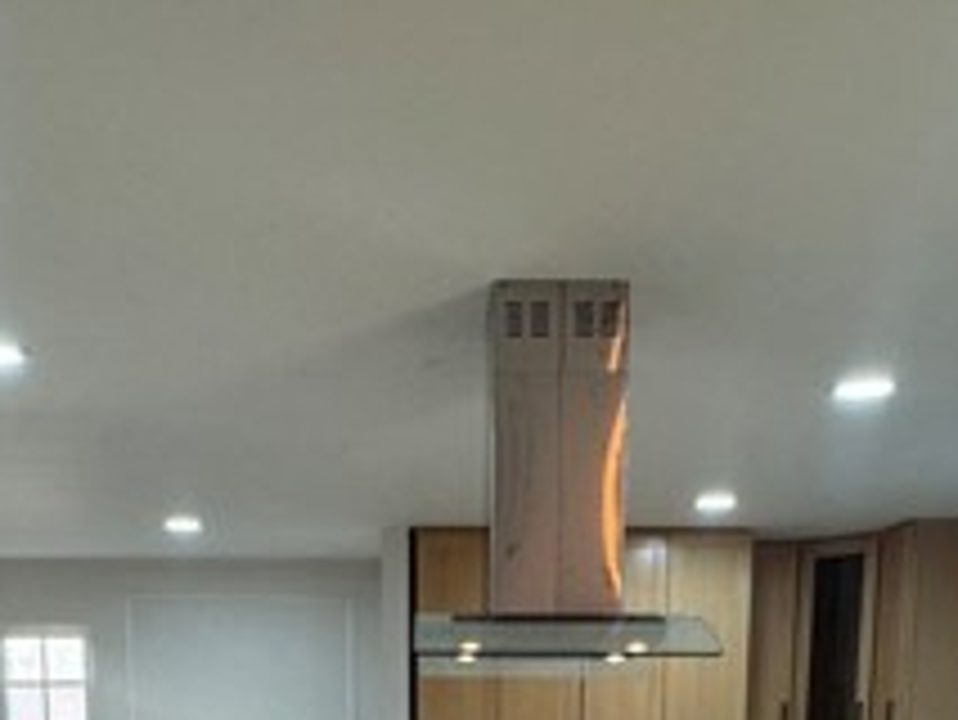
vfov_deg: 28.5
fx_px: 1163
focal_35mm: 42
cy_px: 922
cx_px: 414
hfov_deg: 44.7
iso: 160
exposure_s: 1/120
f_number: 2.2
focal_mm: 2.22
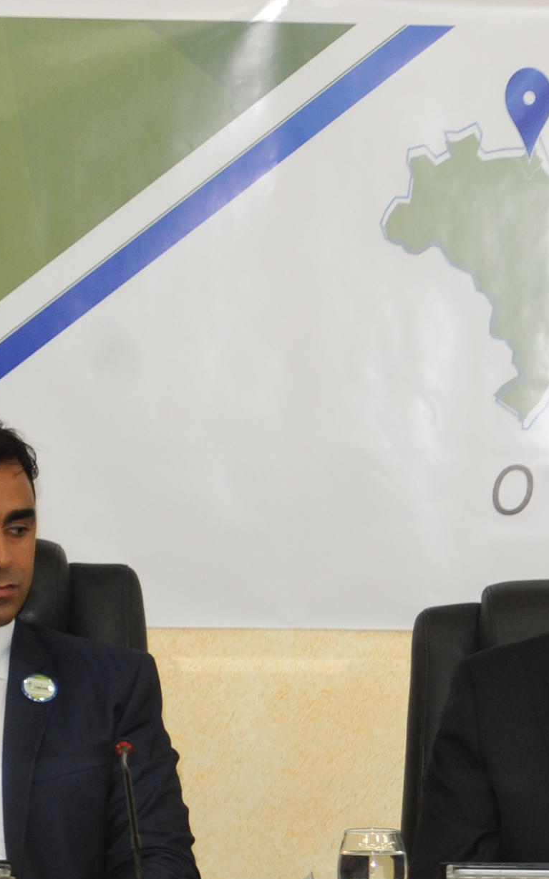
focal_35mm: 219
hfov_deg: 5.8
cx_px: 1112
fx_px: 5242
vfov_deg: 9.5
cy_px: 952
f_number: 3.2
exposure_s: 1/60
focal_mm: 62
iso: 800
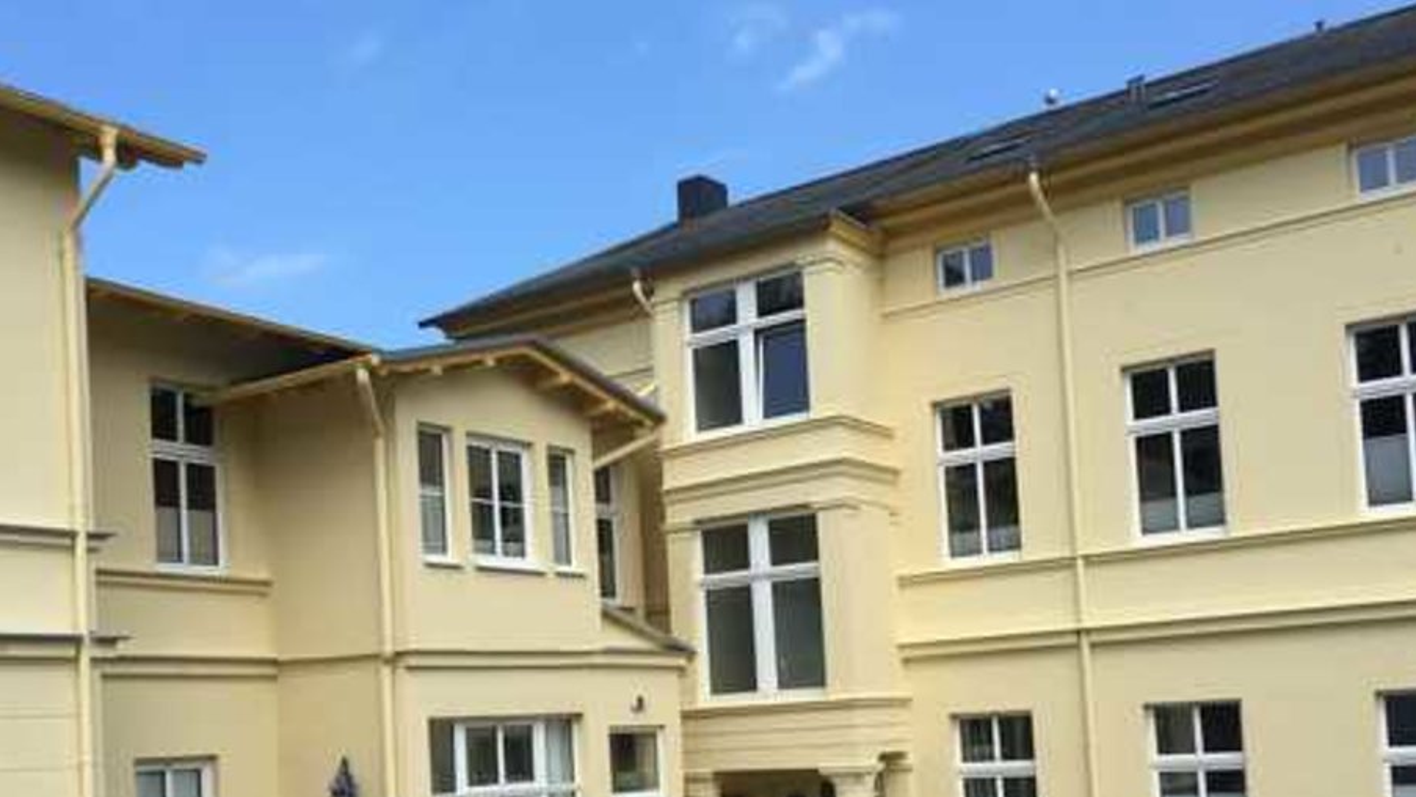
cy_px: 654
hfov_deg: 48.0
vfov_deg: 27.7
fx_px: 1577
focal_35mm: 42
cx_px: 560
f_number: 2.2
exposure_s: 1/1304
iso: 25
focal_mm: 4.15
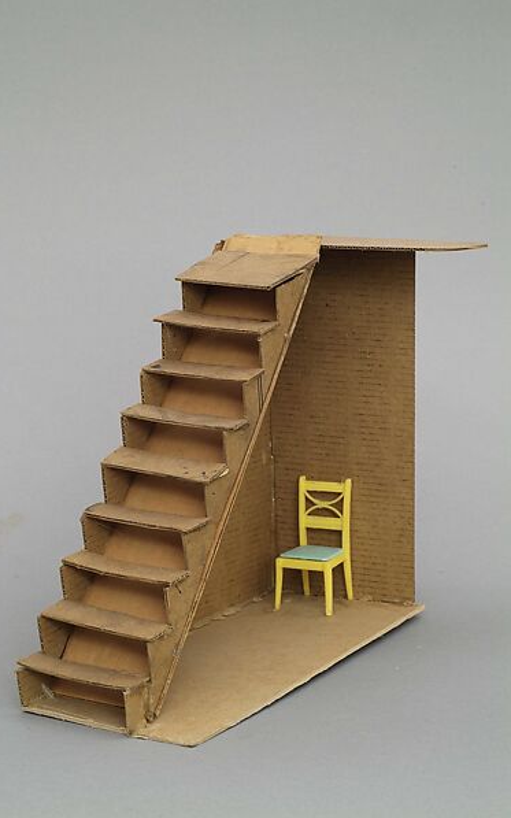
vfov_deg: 26.8
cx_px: 240
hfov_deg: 16.9
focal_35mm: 77
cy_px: 408
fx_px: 1716
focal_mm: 50
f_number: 11
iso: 100
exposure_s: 1/2
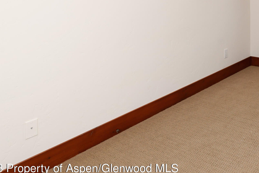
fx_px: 288
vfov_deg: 30.0
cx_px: 273
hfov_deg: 40.7
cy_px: -17
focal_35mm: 40
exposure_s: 1/20
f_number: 8
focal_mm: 17
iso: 500
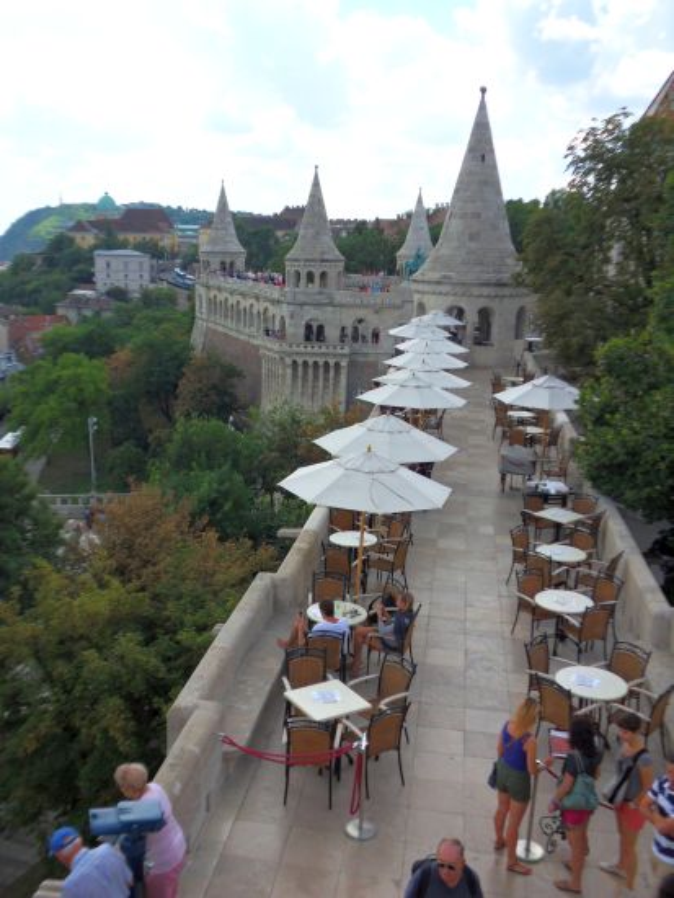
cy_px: 449
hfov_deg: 39.7
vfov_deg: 51.3
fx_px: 934
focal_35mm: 36
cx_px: 337
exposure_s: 1/90
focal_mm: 6.3
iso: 80
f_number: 8.7
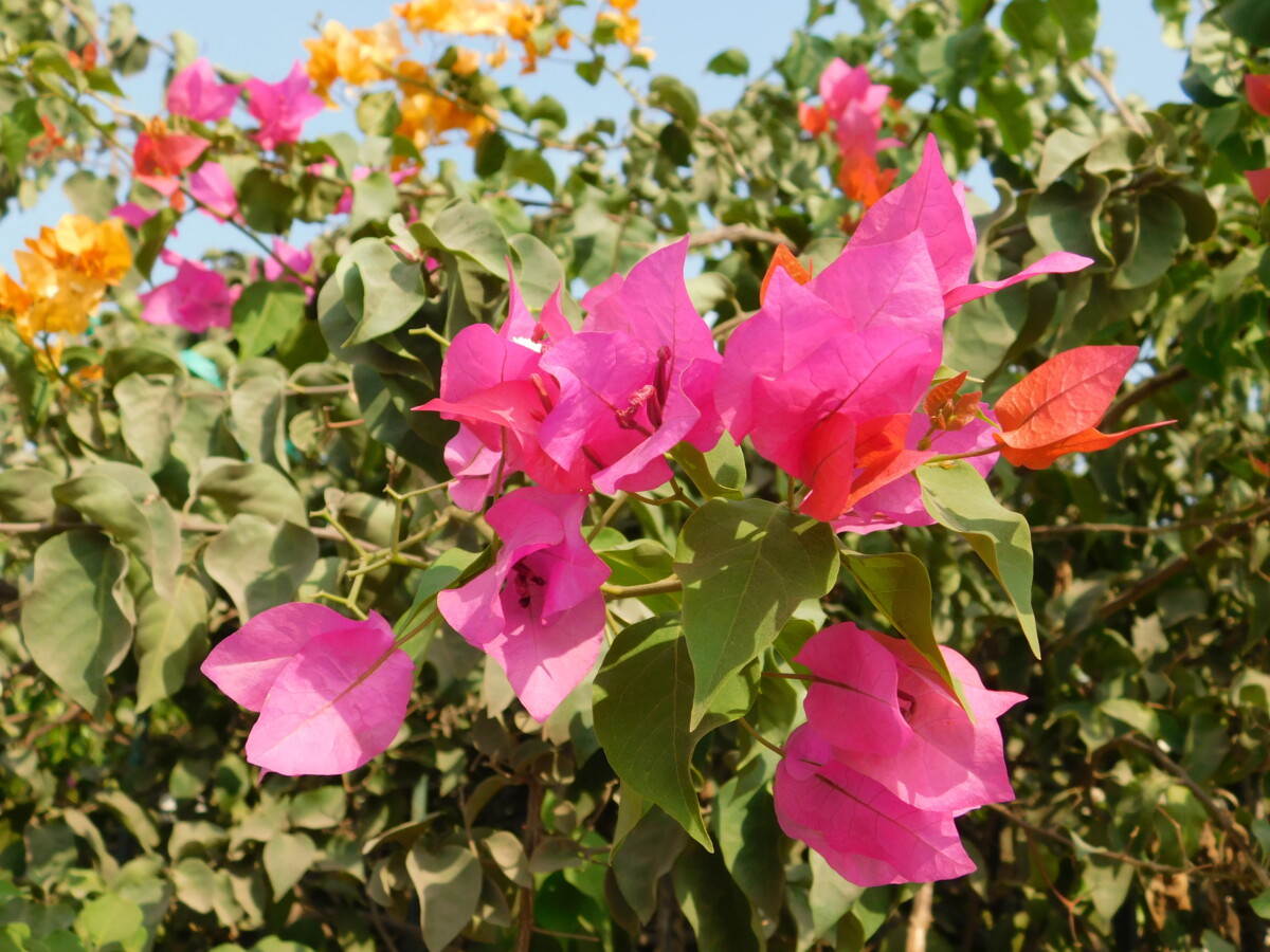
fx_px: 1468
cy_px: 476
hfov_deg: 46.8
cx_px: 635
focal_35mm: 40
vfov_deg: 36.0
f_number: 3.6
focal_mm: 7.1
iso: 125
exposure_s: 1/640
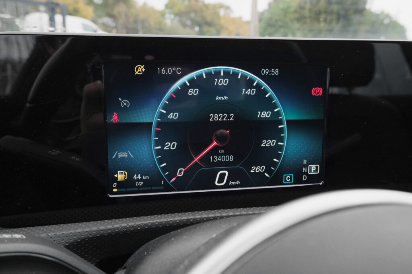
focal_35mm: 30
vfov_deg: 43.6
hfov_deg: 61.9
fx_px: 343
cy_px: 137
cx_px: 206
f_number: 7.1
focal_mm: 20.3
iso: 2000
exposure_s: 1/125
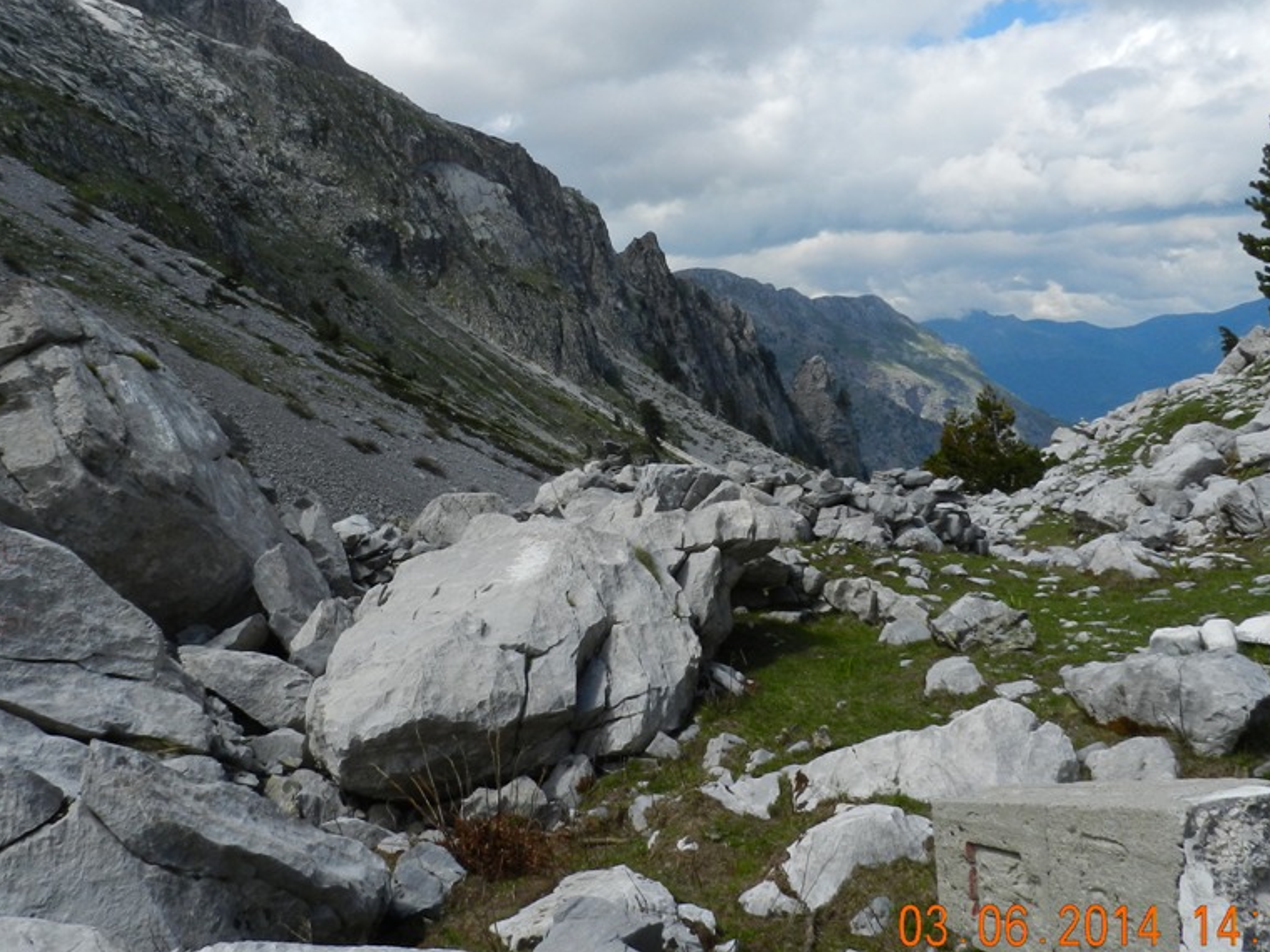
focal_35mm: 31
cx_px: 568
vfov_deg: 45.4
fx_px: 1137
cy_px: 418
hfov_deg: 58.2
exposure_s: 1/800
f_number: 5
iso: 160
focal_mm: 4
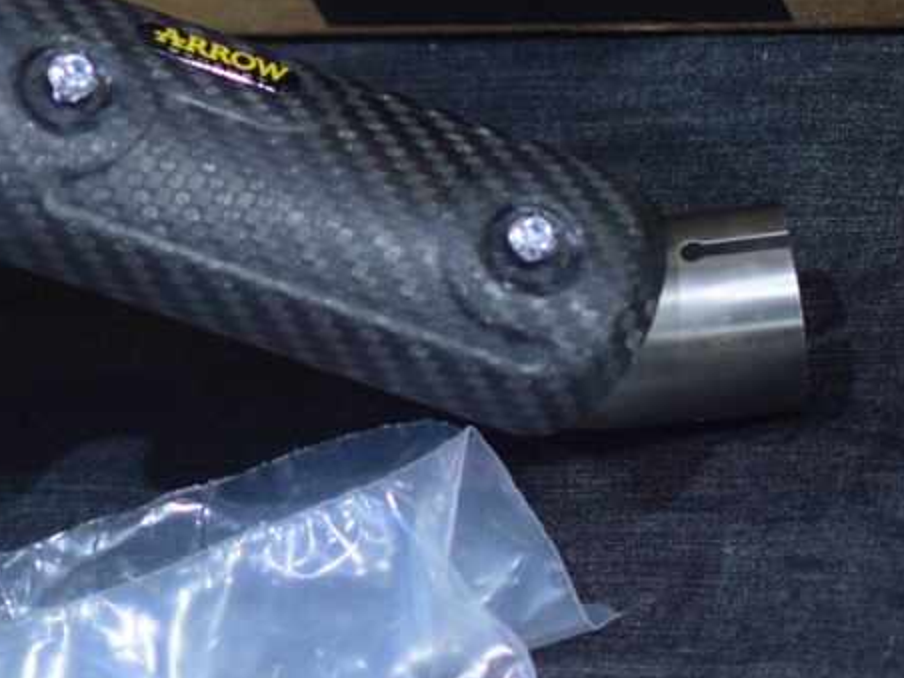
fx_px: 4667
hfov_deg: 10.8
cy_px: 312
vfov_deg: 8.3
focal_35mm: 179
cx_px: -224
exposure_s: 1/80
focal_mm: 35
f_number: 2
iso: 1250
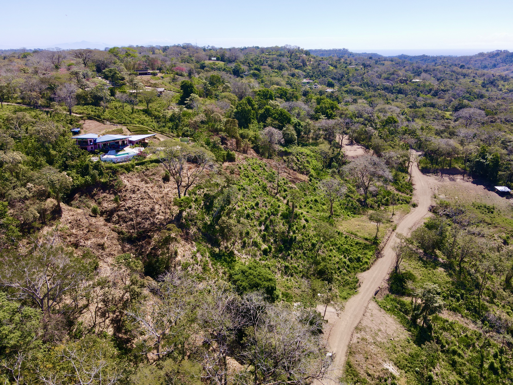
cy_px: 192
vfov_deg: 56.8
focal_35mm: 24
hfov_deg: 71.6
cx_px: 256
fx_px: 356
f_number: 2.8
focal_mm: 4.5
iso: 110
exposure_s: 1/30
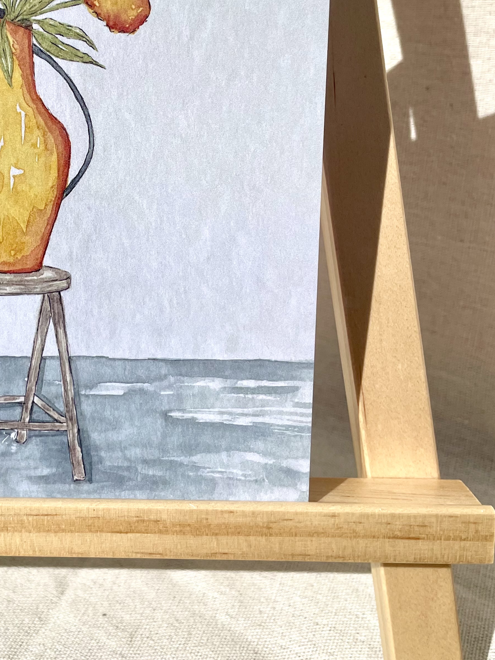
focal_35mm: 44
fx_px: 839
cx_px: 80
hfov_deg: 31.8
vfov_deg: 41.9
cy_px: 184
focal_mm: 4.2
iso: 32
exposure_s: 1/13333
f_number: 1.6
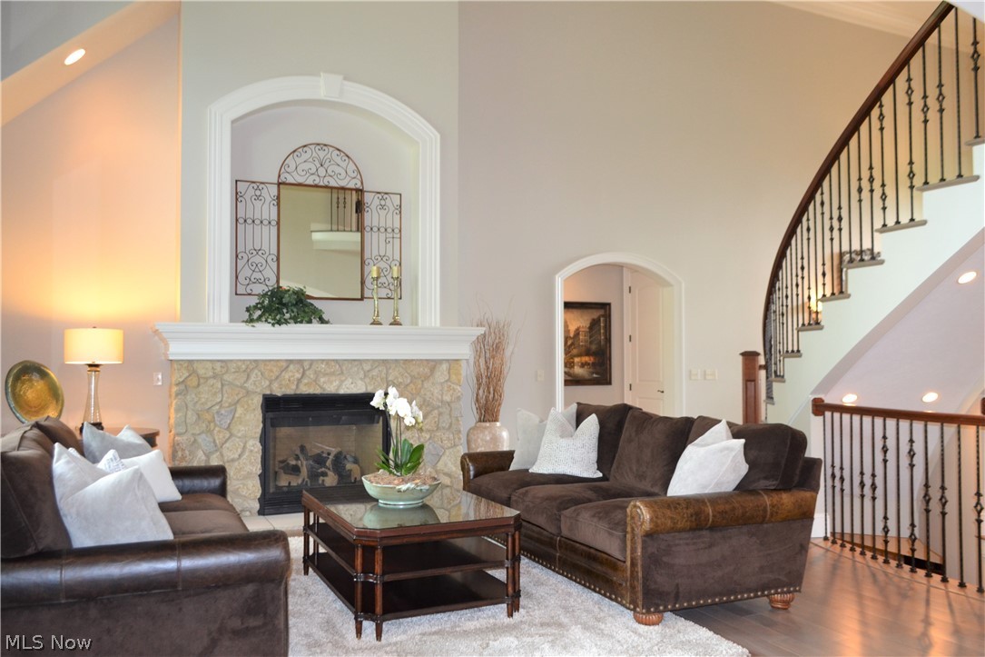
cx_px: 492
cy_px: 328
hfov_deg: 67.4
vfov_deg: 47.9
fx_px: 739
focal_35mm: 27
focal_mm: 18
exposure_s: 1/60
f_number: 3.5
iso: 1250
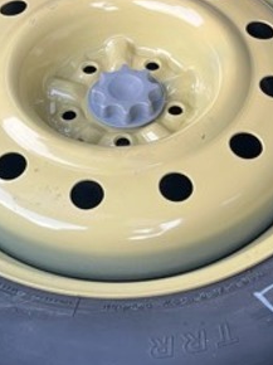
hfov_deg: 21.3
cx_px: 118
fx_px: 727
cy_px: 182
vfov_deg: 28.2
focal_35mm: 69
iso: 200
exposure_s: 1/60
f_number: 1.6
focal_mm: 5.1
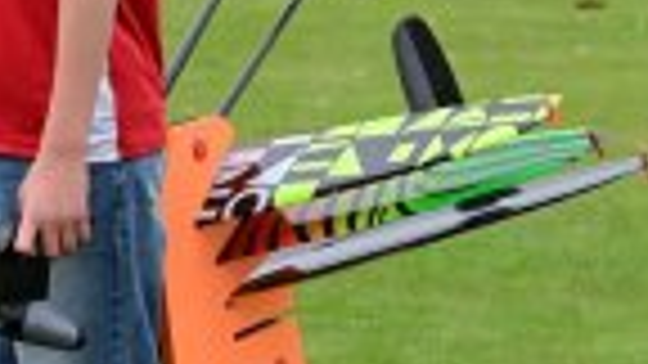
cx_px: -83
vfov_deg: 3.4
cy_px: 139
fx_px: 6220
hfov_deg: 5.9
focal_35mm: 362
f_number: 8
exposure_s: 1/800
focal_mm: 100
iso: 500
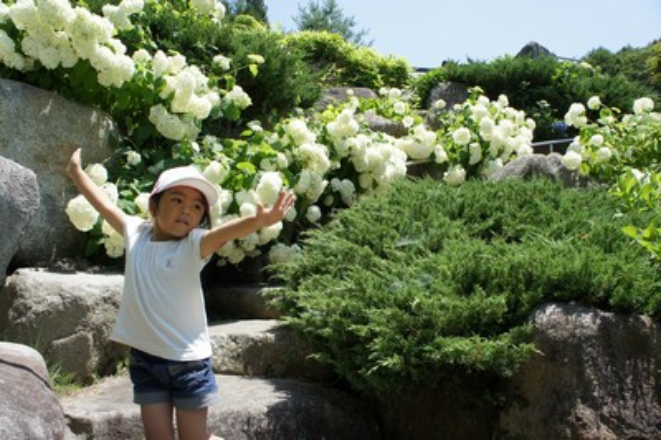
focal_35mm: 27
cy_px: 220
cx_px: 330
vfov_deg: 47.9
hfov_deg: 67.4
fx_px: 495
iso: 200
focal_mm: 18
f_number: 7.1
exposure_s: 1/250
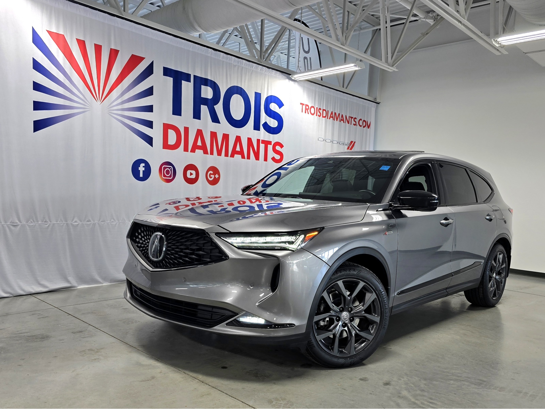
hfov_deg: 73.9
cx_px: 272
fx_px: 362
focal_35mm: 23
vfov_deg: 58.9
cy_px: 204
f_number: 1.7
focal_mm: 6.3
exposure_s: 1/120
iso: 50
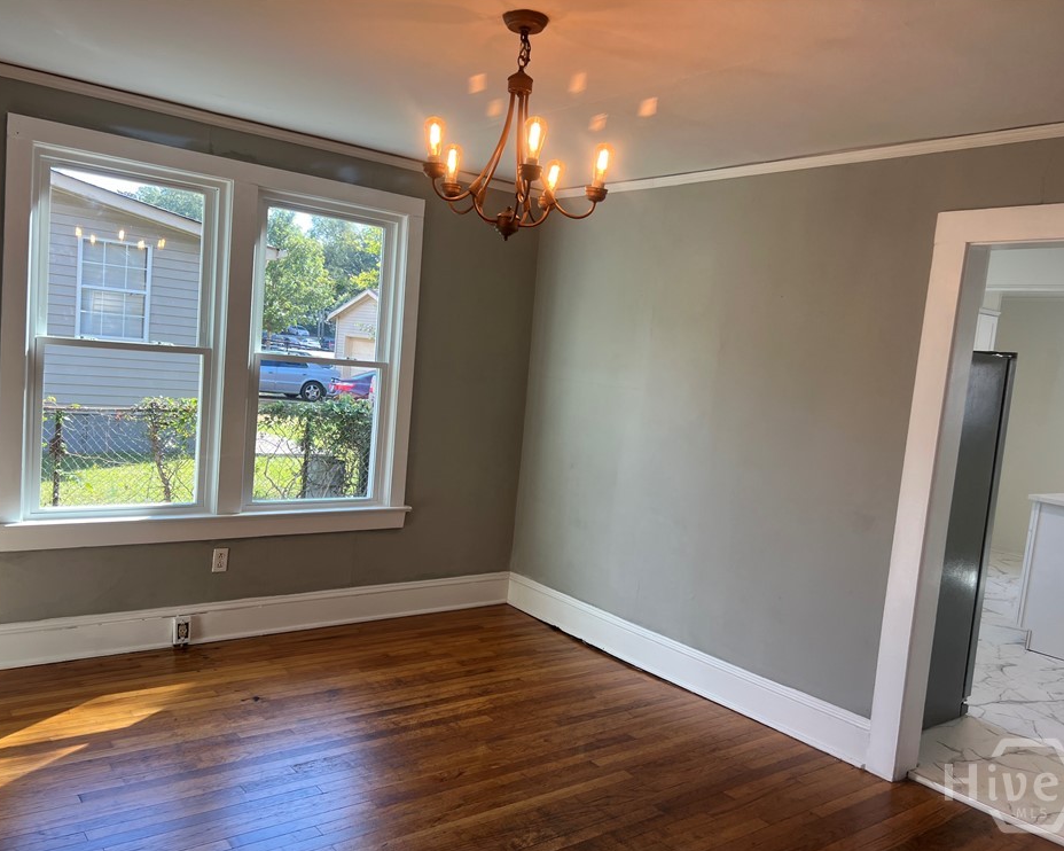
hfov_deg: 62.2
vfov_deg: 51.5
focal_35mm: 28
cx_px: 515
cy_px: 434
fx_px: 882
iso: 40
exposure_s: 1/193
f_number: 1.5
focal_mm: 5.7
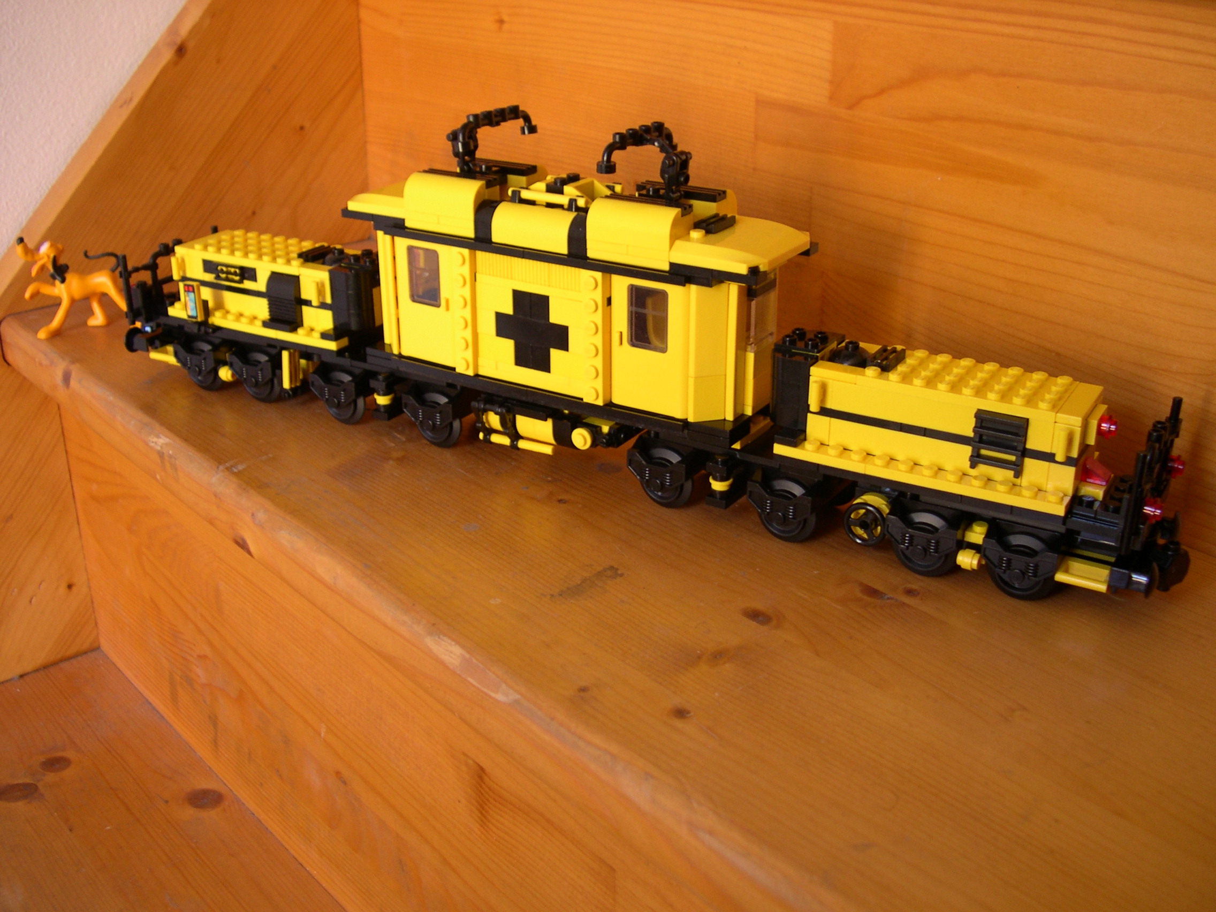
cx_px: 608
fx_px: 1335
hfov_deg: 49.0
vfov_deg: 37.7
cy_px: 456
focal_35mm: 38
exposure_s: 1/5.8
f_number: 2.8
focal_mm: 8
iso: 100
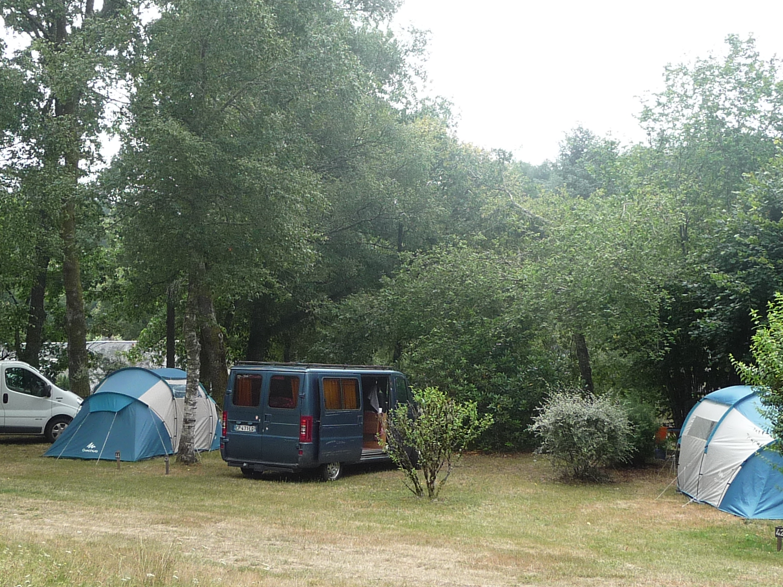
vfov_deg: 27.0
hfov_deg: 35.5
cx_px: 347
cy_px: 299
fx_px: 1221
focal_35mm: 54
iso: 100
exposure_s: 1/250
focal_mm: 4.7
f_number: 3.3
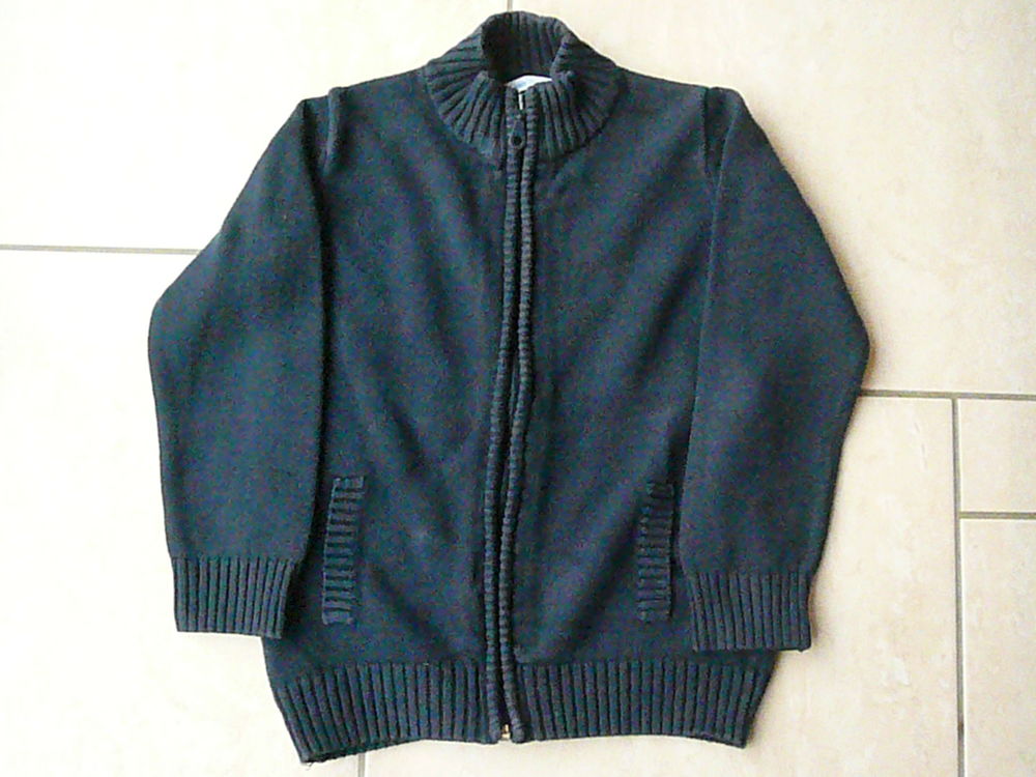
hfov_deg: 52.6
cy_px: 388
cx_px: 518
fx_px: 1047
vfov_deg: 40.7
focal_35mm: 35
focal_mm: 5.7
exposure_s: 1/800
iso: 3200
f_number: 3
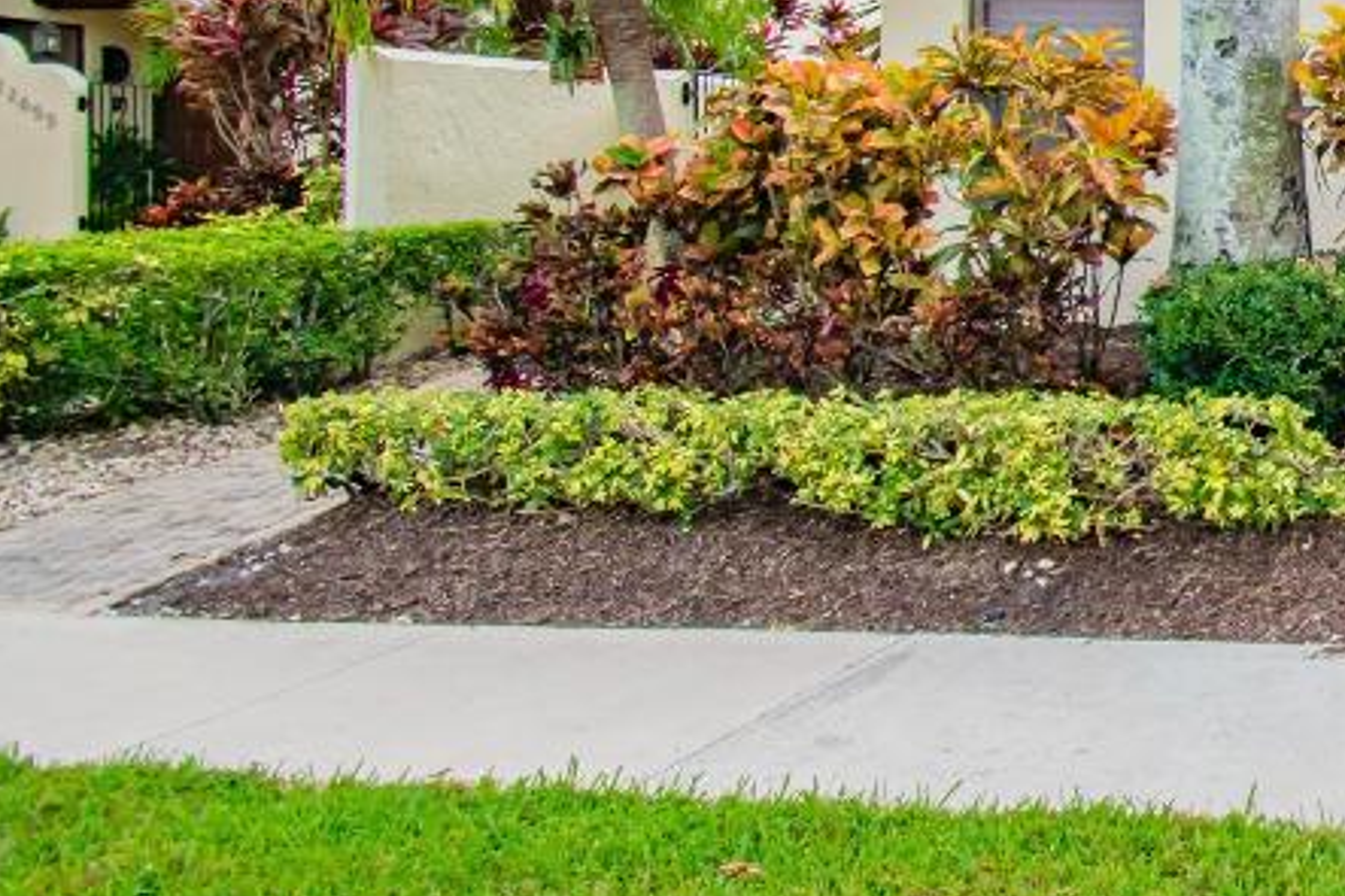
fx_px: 1456
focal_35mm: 39
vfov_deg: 31.7
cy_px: 12
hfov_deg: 36.0
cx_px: 1688
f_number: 6.3
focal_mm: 10
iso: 400
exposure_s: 1/1600
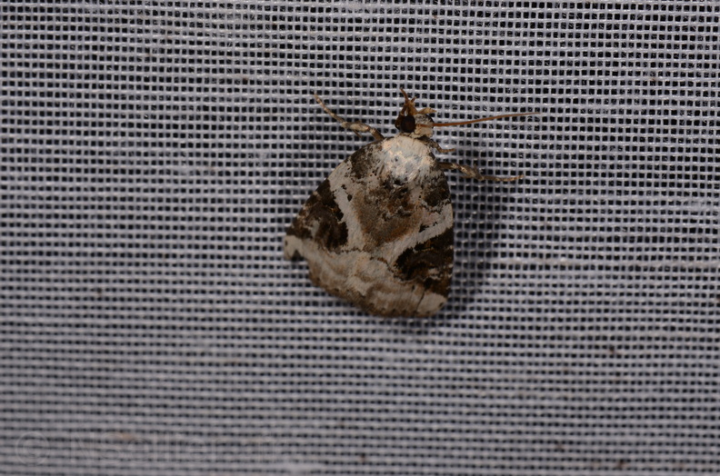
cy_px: 238
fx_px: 2544
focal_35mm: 128
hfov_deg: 16.1
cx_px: 360
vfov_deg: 10.7
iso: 100
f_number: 25
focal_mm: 85
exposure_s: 1/60
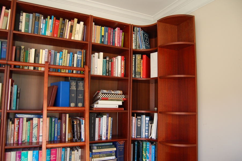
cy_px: 80
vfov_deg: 47.9
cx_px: 121
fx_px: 181
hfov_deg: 67.4
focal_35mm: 27
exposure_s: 1/40
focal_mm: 18
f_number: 3.5
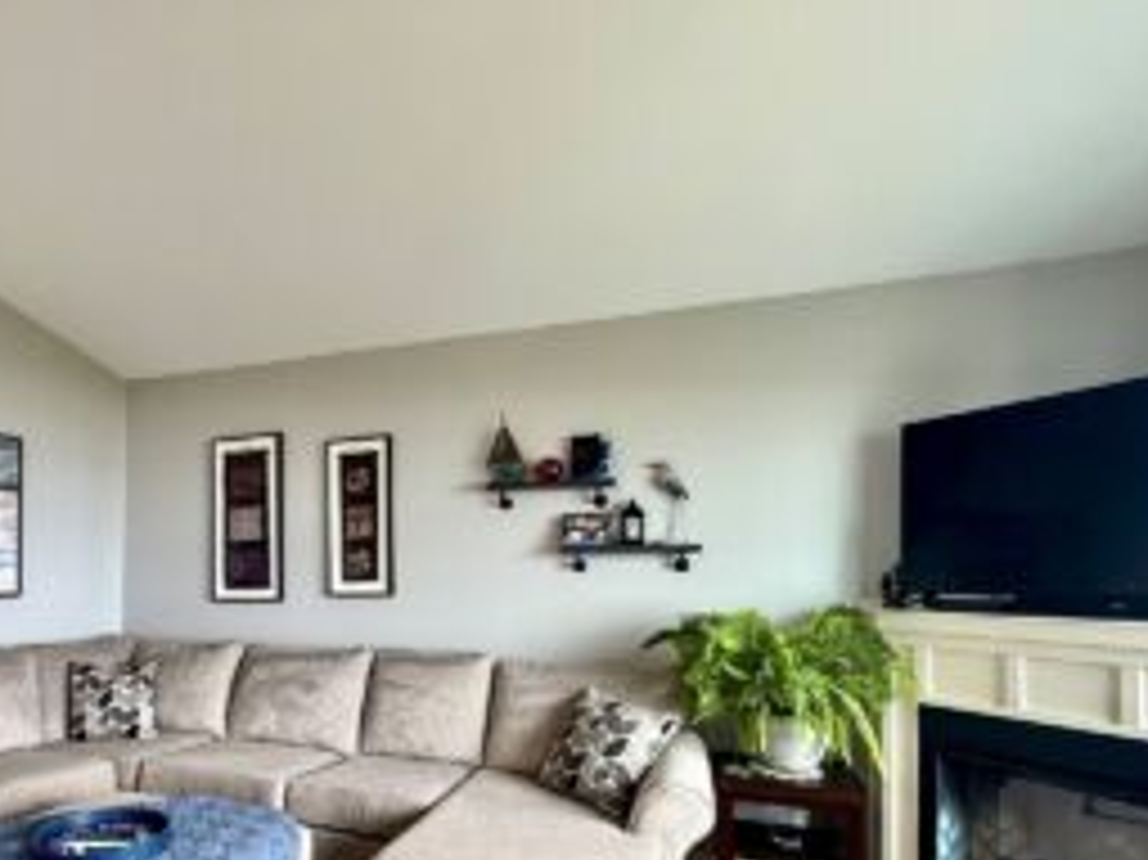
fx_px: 729
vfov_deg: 59.8
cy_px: 563
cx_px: 414
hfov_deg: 74.8
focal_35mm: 22
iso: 160
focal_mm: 2.22
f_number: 2.2
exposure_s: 1/120
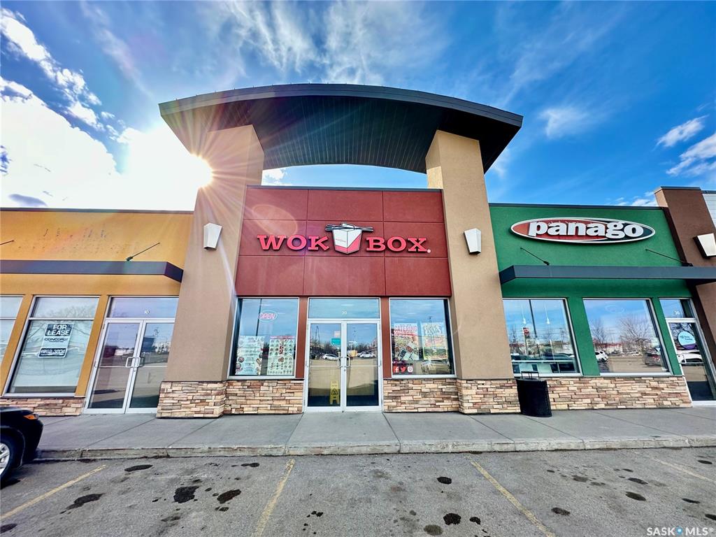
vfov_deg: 85.7
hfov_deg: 102.1
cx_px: 358
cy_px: 268
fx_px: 290
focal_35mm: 14
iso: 40
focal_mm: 2.22
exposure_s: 1/556
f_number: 2.2
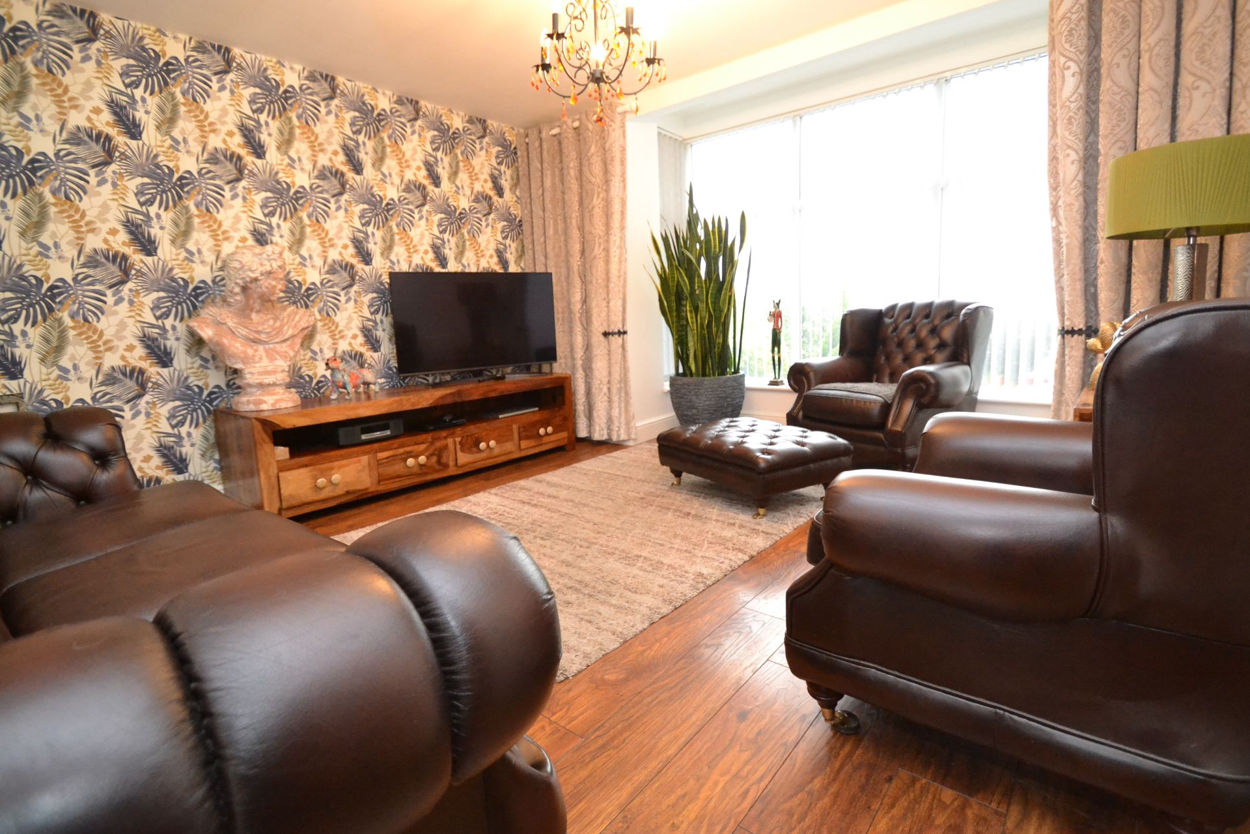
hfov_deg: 96.7
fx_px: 556
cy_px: 391
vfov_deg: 73.7
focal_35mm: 16
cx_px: 634
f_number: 3.5
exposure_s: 1/60
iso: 3200
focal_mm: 10
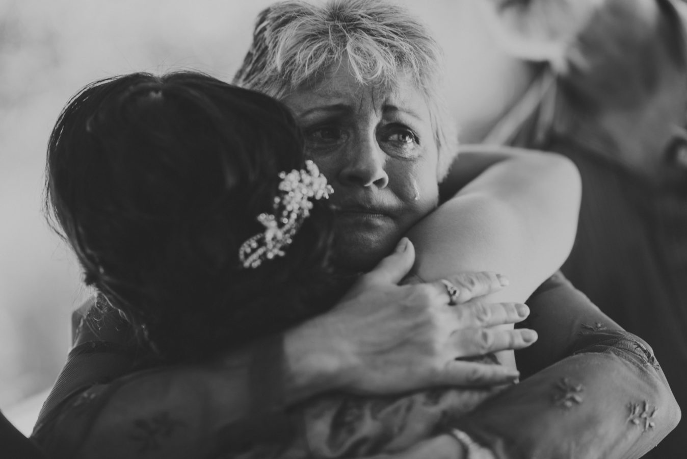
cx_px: 344
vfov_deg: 16.1
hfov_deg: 23.9
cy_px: 230
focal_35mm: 85
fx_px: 1623
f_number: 2
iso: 100
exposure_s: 1/200
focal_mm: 85
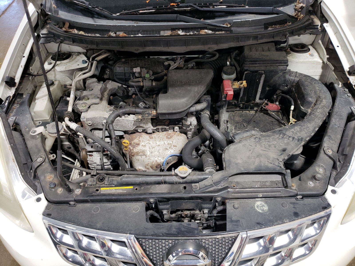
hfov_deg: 67.3
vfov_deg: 53.1
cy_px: 133
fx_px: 267
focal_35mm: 26
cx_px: 178
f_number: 1.5
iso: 164
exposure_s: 1/60.2
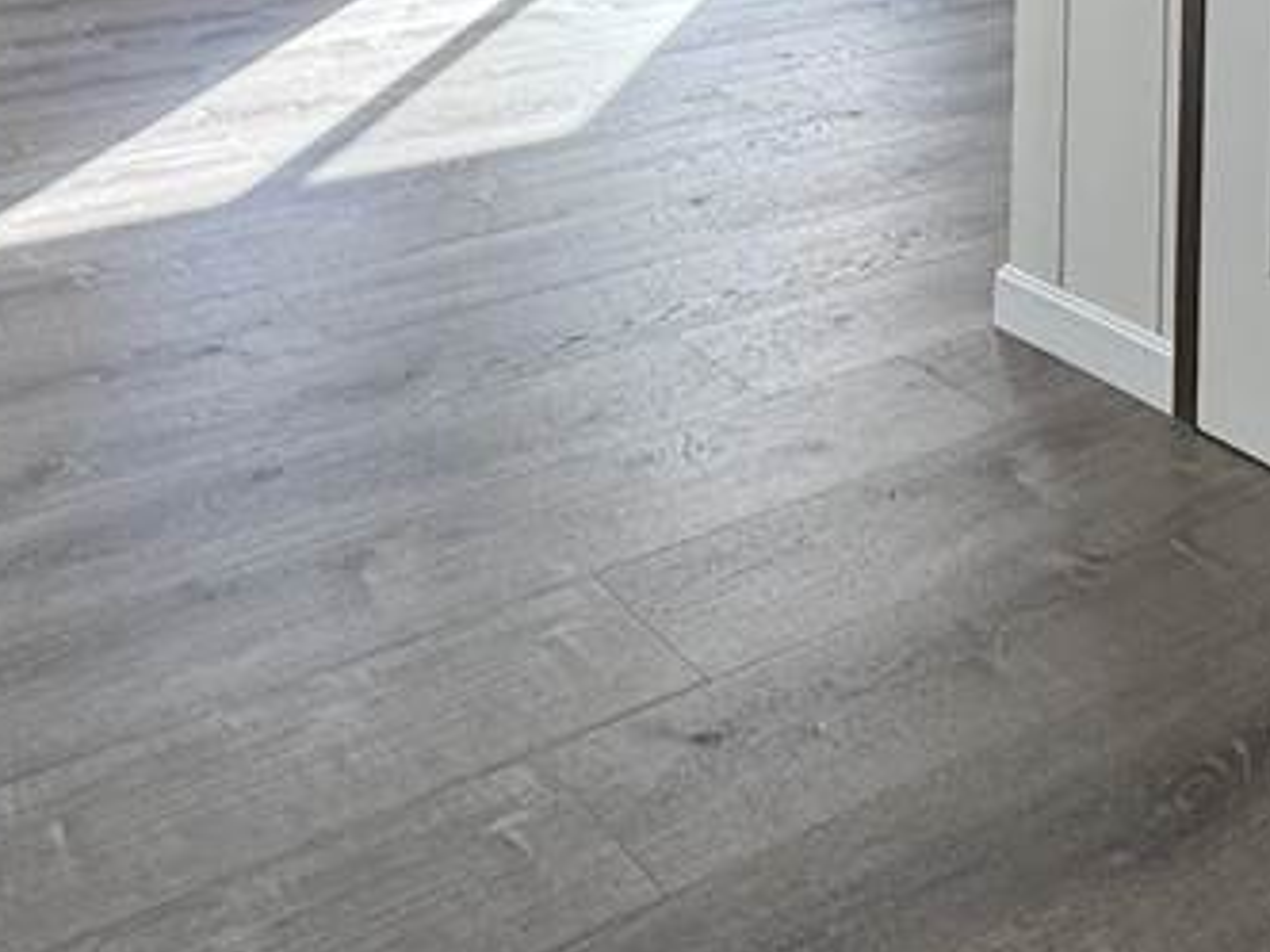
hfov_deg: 34.9
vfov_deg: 22.6
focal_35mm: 54
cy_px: -440
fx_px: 1981
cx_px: 926
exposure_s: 1/134
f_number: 2.2
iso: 40
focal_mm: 2.22
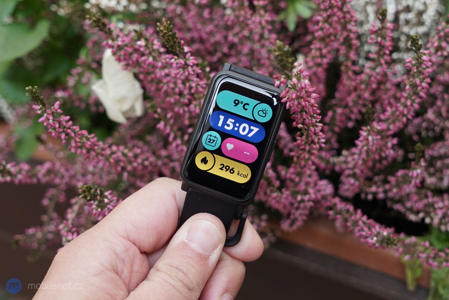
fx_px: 499
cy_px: 150
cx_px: 224
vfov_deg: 33.4
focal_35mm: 40
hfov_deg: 48.5
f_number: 5.6
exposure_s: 1/200
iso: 640
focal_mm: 40
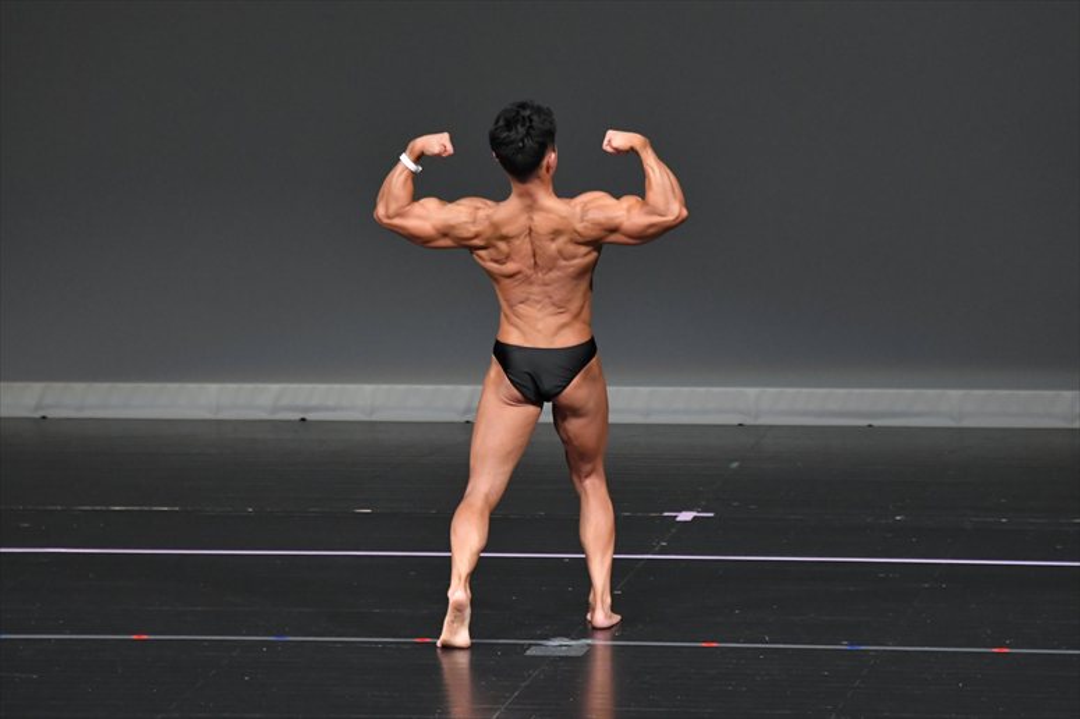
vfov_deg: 4.4
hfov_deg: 6.5
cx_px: 540
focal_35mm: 315
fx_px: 9446
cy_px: 360
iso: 4000
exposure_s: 1/400
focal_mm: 210
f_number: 5.6
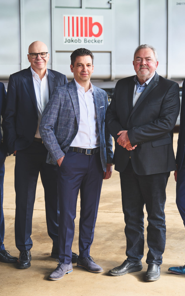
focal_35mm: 74
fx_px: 597
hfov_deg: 17.6
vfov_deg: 27.8
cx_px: 116
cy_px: 147
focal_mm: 48
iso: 160
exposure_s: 1/80
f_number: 2.8
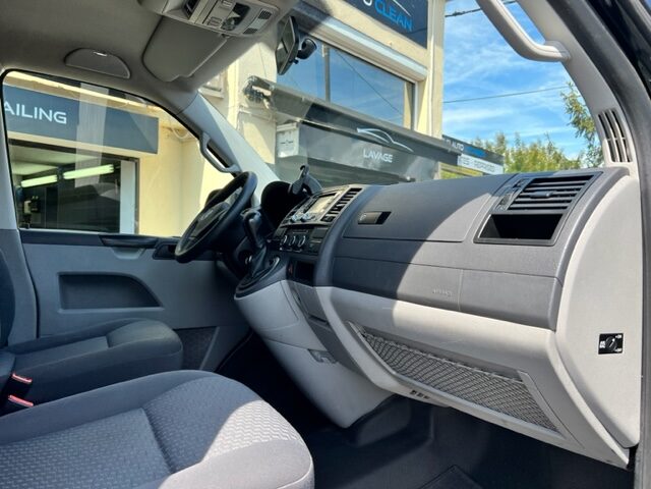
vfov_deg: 53.1
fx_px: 489
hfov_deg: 67.3
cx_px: 326
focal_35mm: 26
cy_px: 244
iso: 50
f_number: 1.5
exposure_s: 1/894
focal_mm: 5.7
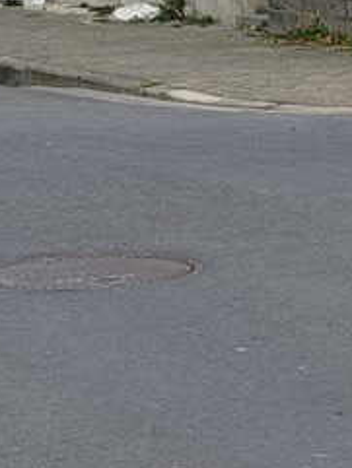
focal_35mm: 239
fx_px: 3238
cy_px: -394
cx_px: 688
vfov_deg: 8.0
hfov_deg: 6.1
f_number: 1.78
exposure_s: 1/1377
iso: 64
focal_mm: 6.76
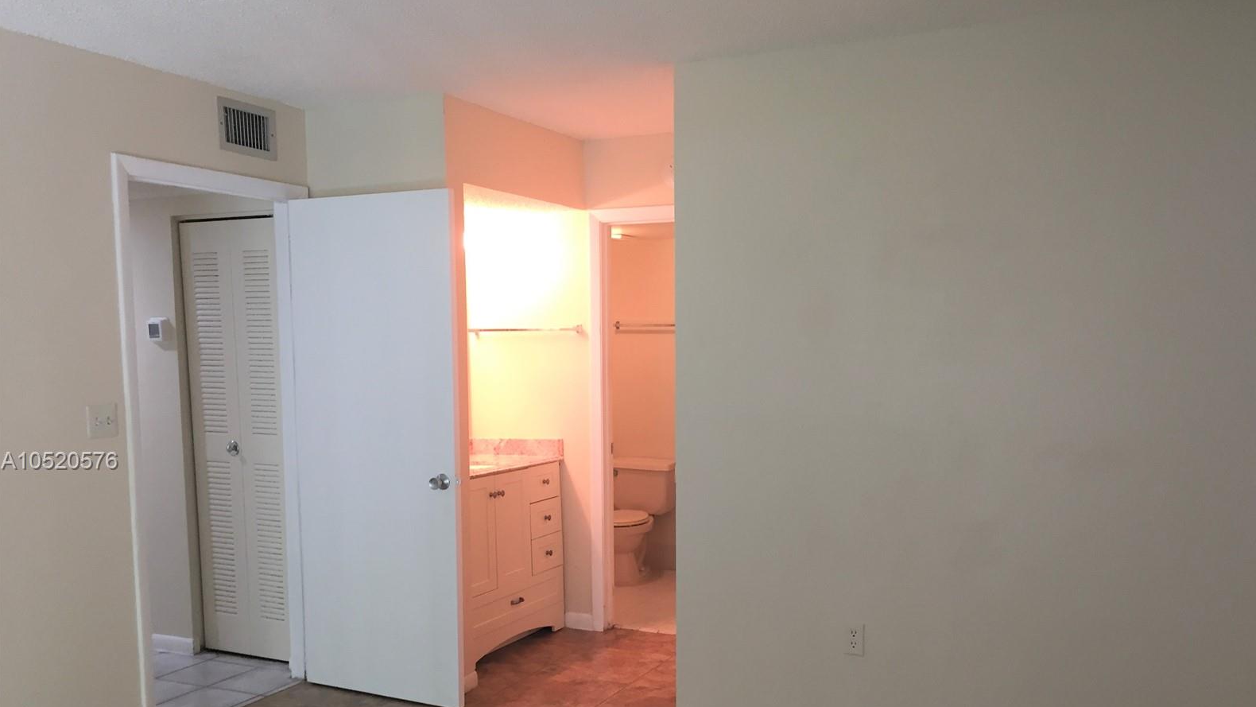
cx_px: 633
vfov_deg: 36.4
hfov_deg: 61.0
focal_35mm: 32
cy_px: 462
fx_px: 1066
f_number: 2.2
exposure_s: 1/30
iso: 64
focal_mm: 4.15
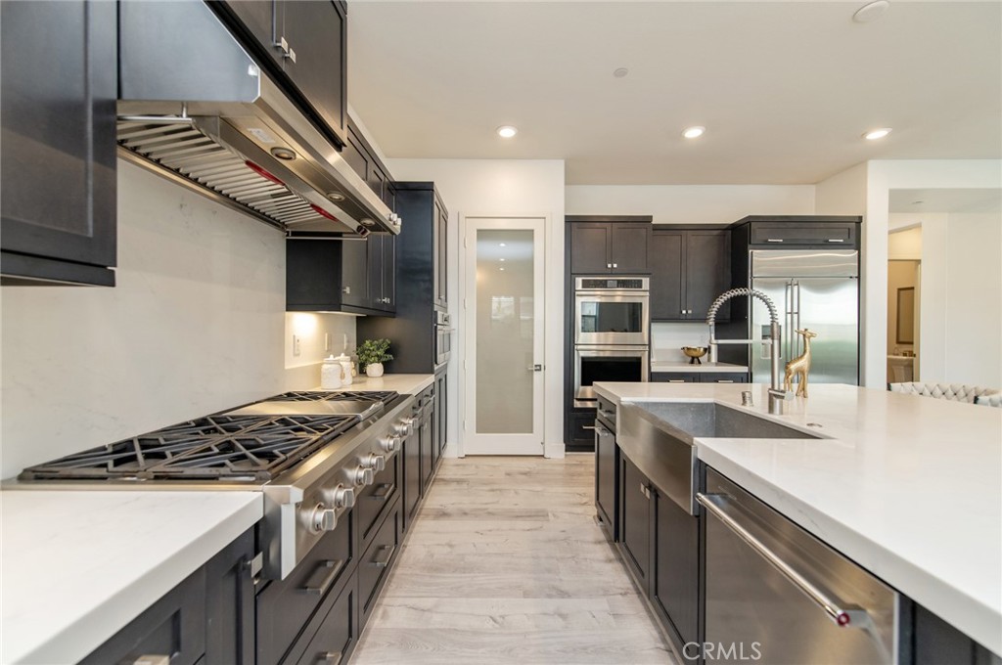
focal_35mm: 14
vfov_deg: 81.1
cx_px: 501
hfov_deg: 104.3
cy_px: 332
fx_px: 389
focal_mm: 14
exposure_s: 1/60
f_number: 4
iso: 800
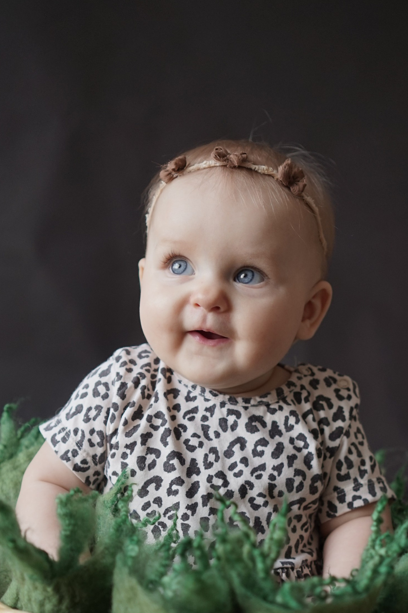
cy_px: 461
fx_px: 1105
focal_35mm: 65
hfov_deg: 20.9
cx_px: 247
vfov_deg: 30.4
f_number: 2.8
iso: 200
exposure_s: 1/320
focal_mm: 35
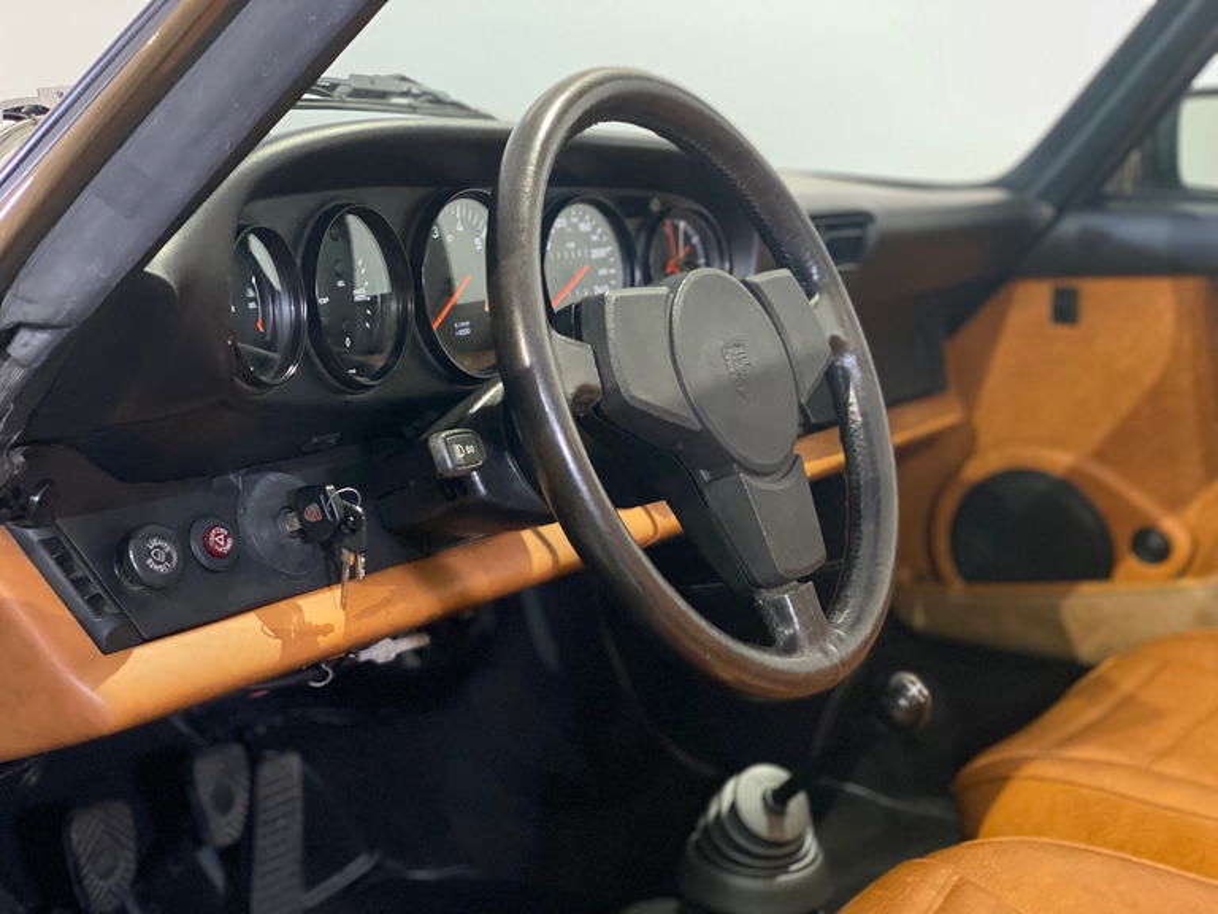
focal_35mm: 52
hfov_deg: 36.8
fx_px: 1830
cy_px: 457
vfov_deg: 28.0
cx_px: 609
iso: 500
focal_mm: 6
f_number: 2
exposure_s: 1/14
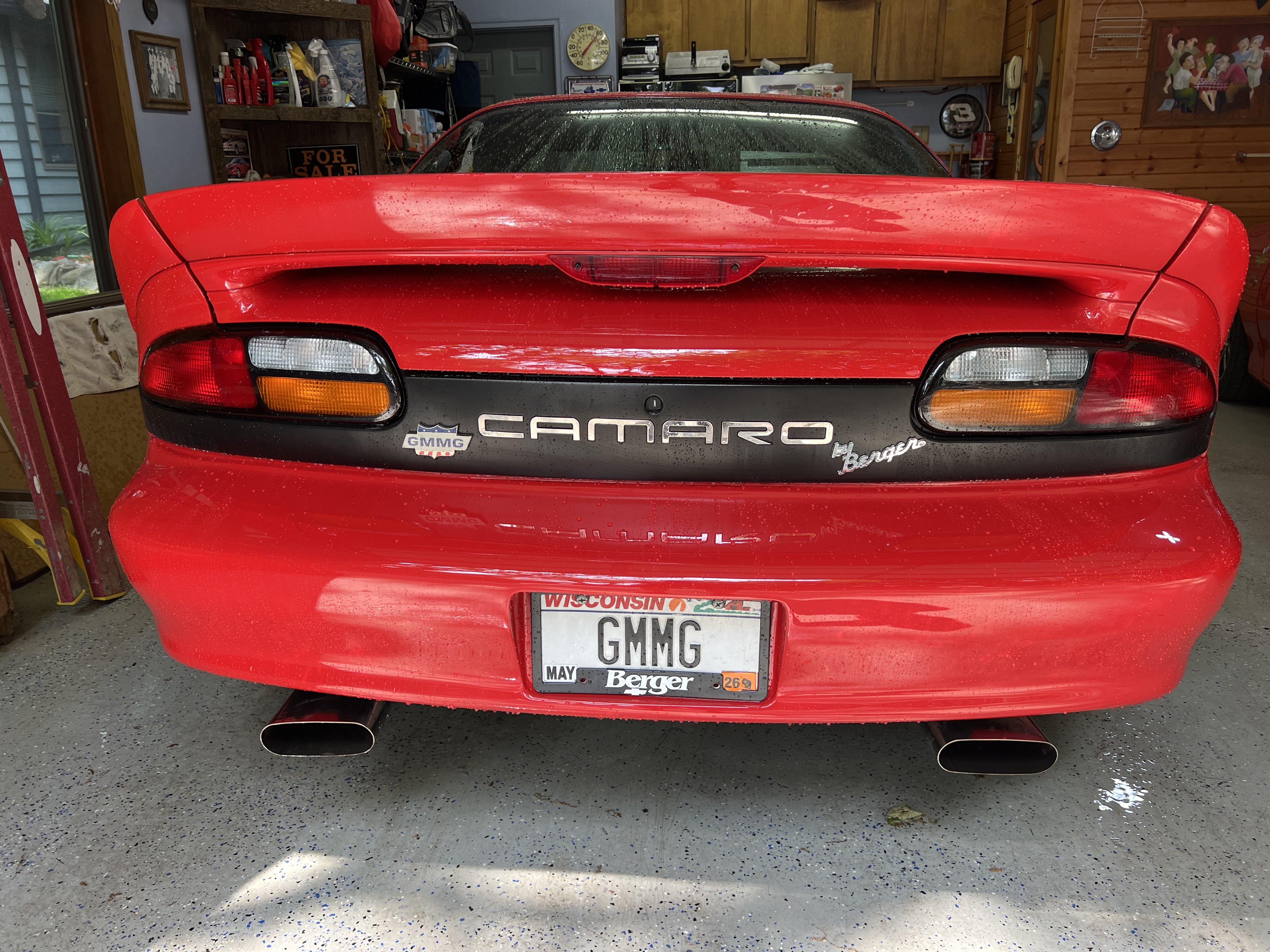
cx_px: 635
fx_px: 954
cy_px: 476
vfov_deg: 53.1
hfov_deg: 67.3
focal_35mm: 26
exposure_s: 1/120
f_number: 1.5
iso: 40
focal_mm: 5.7
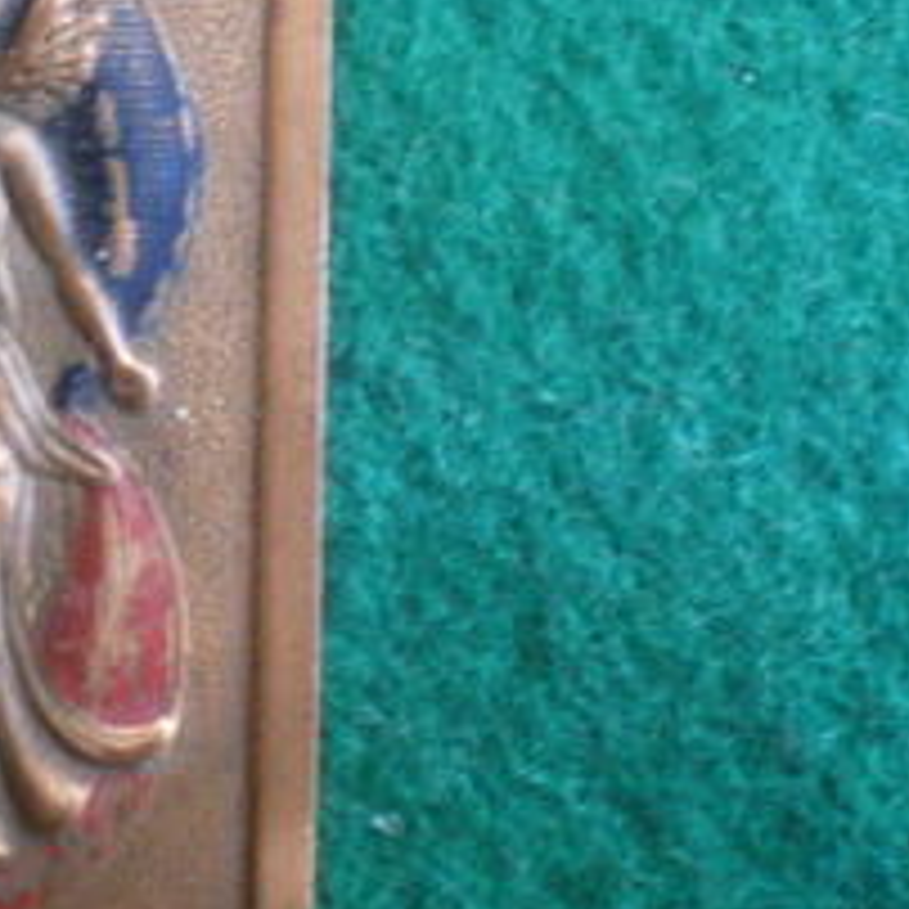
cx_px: -99
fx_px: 2377
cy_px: 324
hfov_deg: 20.6
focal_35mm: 80
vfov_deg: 21.6
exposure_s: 1/15
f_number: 3.1
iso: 400
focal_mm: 6.3
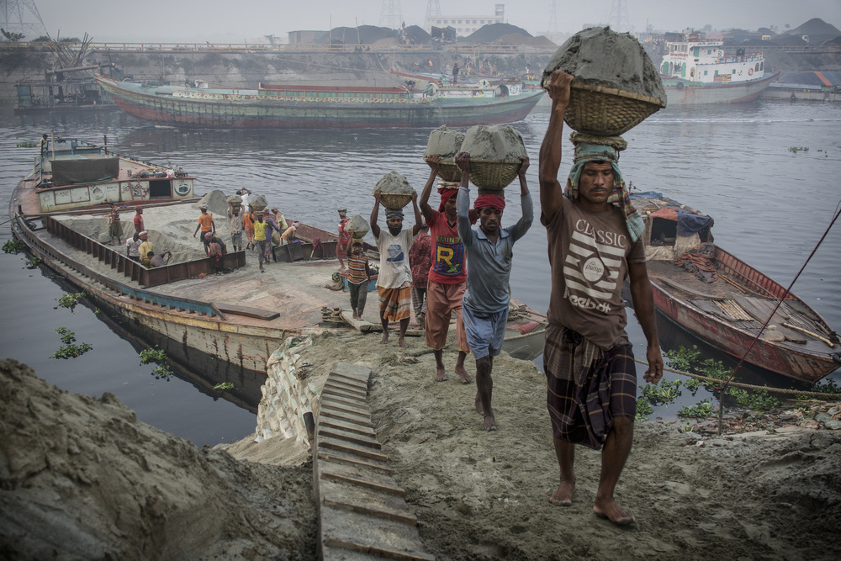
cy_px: 280
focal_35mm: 35
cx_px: 420
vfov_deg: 37.9
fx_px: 818
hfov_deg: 54.4
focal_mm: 12.96
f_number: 3.2
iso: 160
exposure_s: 1/125
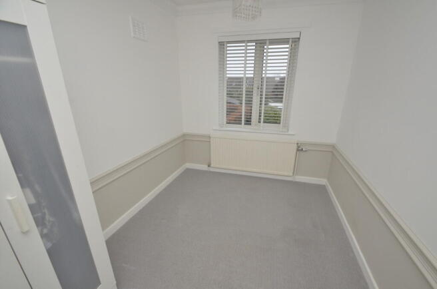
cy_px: 144
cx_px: 218
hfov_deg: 100.5
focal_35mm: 15
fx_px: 182
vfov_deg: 77.0
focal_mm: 10
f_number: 7.1
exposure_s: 1/60
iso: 800
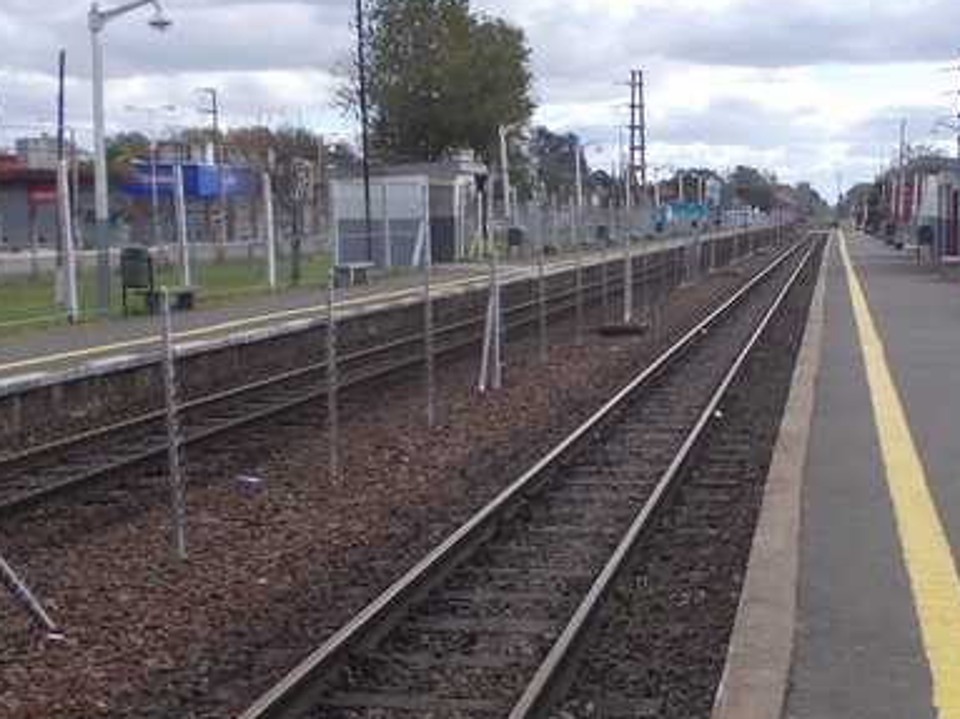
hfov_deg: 33.9
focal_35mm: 56
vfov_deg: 26.0
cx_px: 667
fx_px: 1553
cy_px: 423
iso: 80
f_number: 5.4
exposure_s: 1/200
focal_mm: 4
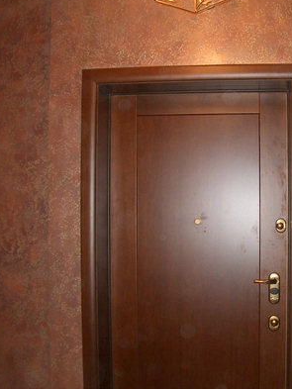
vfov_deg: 38.9
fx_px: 551
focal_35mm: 49
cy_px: 210
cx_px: 193
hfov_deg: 29.5
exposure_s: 1/40
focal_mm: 5.8
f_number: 2.6
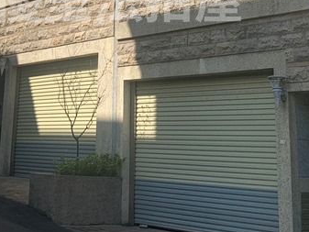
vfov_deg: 19.1
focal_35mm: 74
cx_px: 68
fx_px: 661
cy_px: -19
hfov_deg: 25.9
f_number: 1.8
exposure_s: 1/2309
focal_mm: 4.25
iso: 25
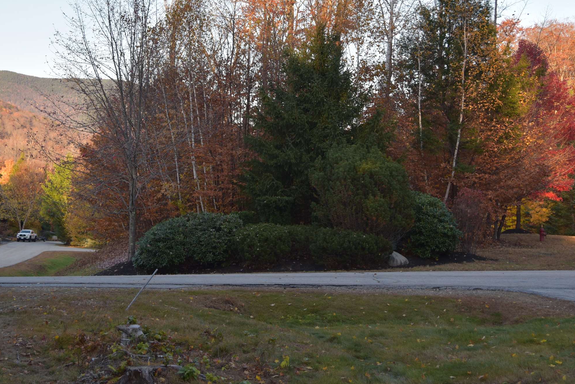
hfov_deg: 32.1
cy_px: 88
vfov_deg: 21.7
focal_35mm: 62
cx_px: 189
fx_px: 991
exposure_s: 1/200
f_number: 4
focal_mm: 40
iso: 110
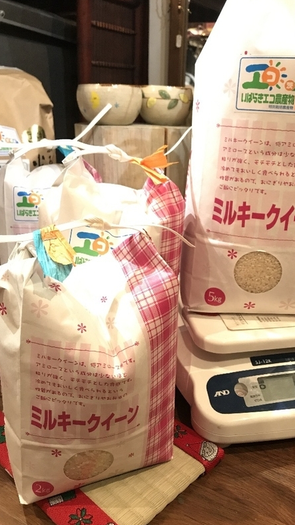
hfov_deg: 37.6
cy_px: 262
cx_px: 178
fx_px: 431
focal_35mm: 31
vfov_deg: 62.6
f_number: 1.8
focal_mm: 3.99
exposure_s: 1/13
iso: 100
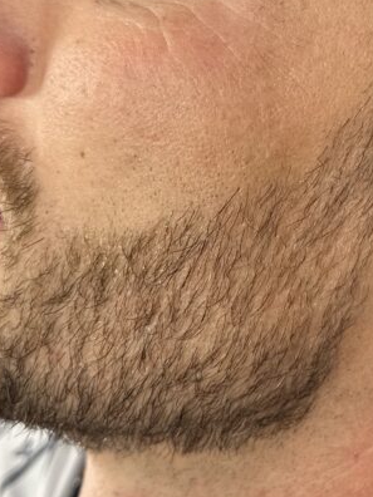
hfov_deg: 23.4
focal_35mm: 62
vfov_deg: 31.0
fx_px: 891
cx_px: 284
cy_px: 167
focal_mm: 6.86
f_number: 1.78
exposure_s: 1/60
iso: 125
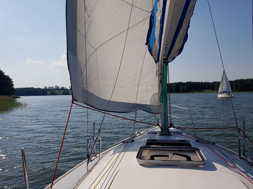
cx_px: 126
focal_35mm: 26
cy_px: 94
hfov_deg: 67.3
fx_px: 190
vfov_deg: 53.1
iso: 50
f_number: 1.7
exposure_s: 1/4720
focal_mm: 4.2
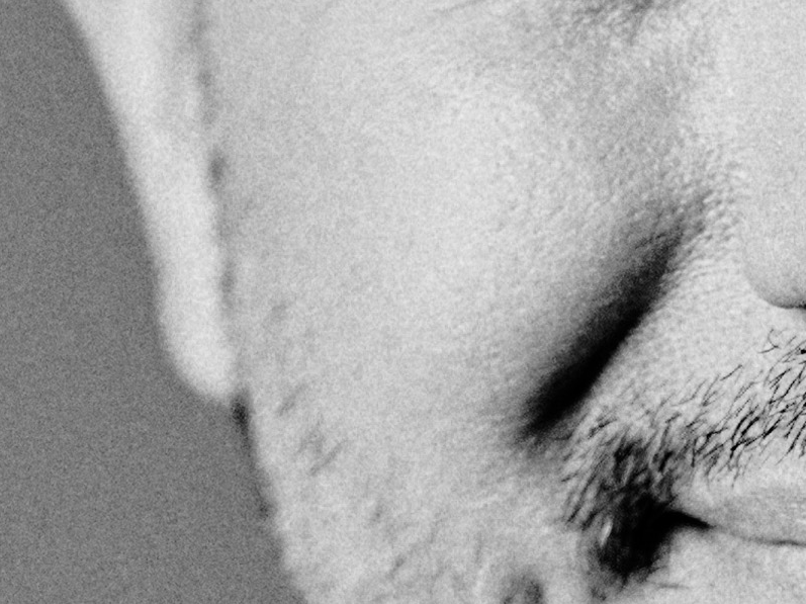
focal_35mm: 653
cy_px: 1521
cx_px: 1034
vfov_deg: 2.3
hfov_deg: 3.0
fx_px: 15198
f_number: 1.7
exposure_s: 1/1600
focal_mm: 80
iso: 320
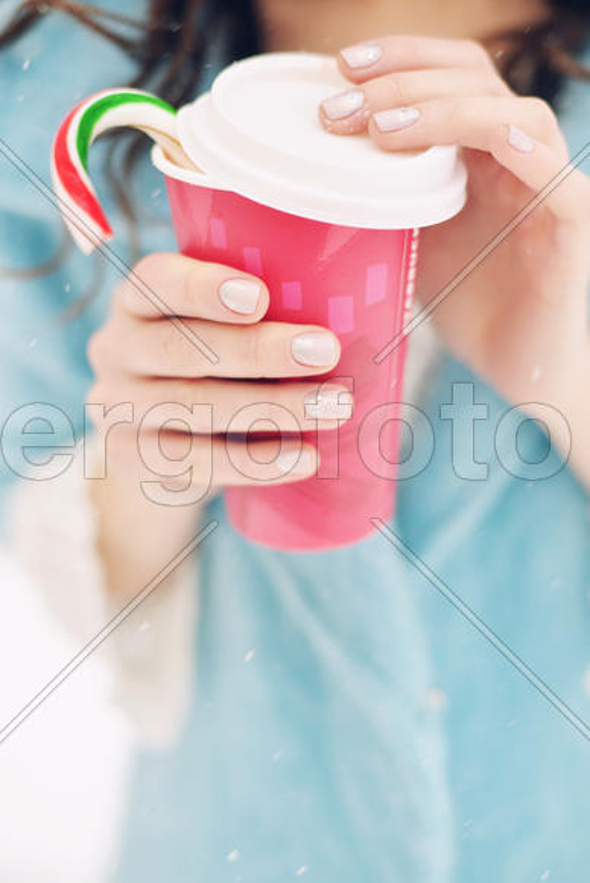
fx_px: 1226
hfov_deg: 27.1
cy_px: 442
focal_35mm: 50
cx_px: 295
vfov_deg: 39.6
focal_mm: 50
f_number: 2.5
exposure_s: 1/500
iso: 640
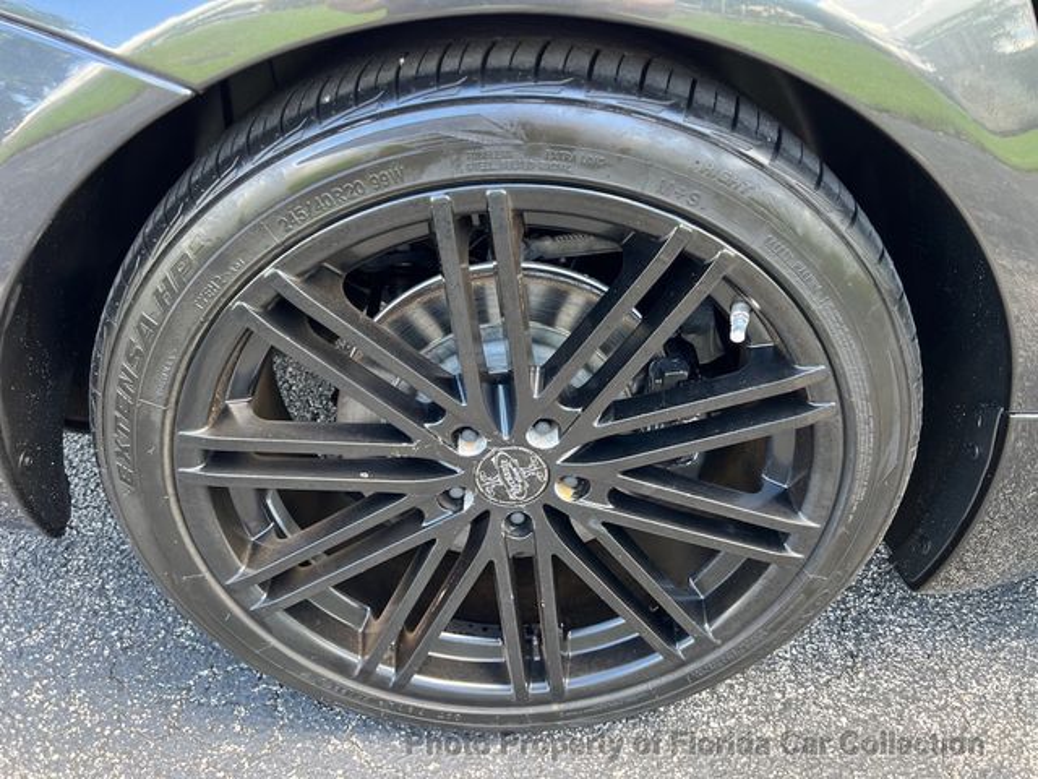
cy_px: 390
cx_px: 519
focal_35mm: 26
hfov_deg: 67.3
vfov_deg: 53.1
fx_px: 780
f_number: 1.5
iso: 80
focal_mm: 5.7
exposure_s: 1/100
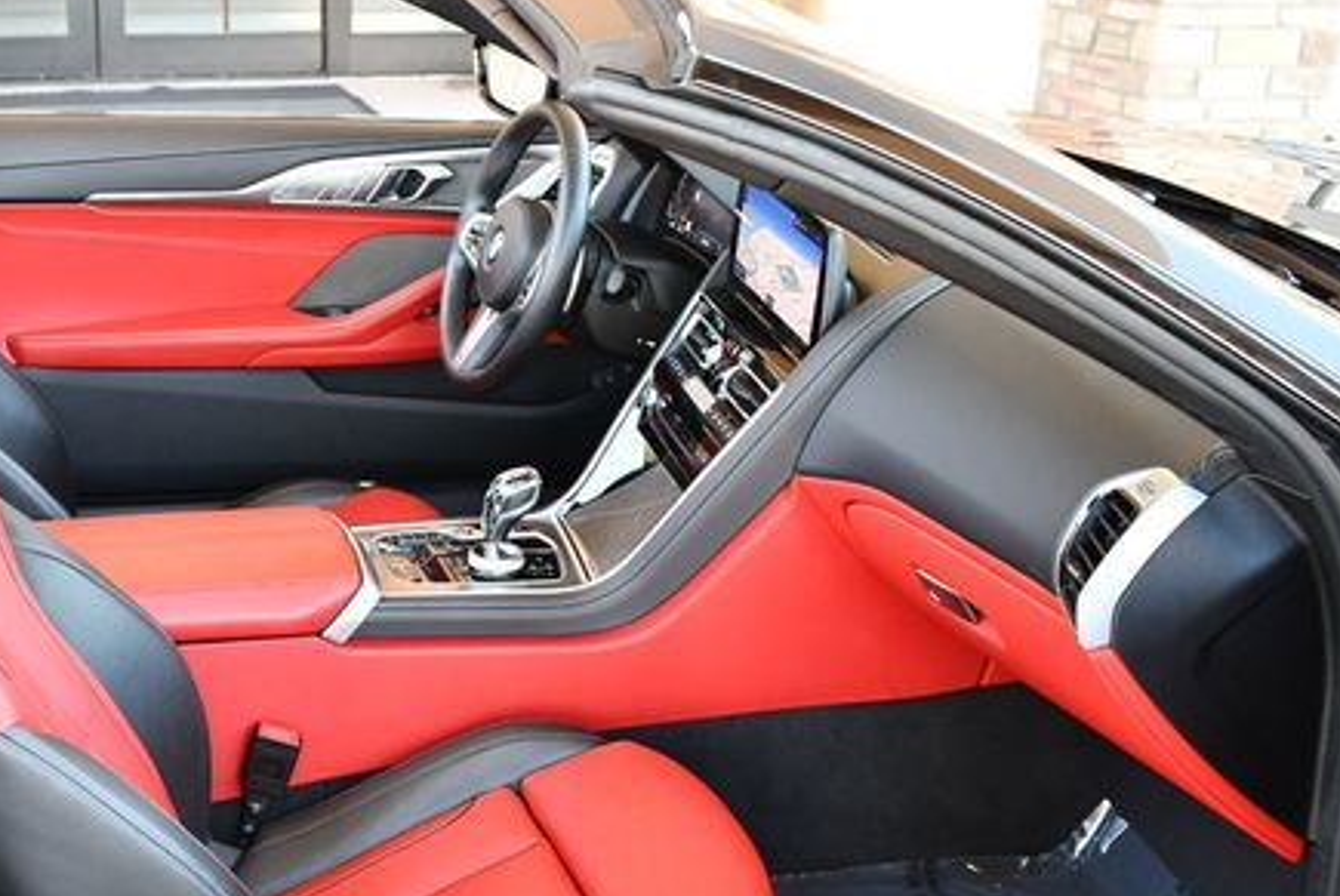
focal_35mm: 53
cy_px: 576
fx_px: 1975
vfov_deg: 25.5
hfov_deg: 36.8
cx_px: 385
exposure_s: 1/125
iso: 800
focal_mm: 18
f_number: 3.5
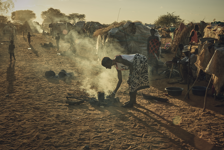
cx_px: 112
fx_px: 255
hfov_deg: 47.4
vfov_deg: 32.6
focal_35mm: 41
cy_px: 67
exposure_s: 1/180
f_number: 19
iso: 200
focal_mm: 50
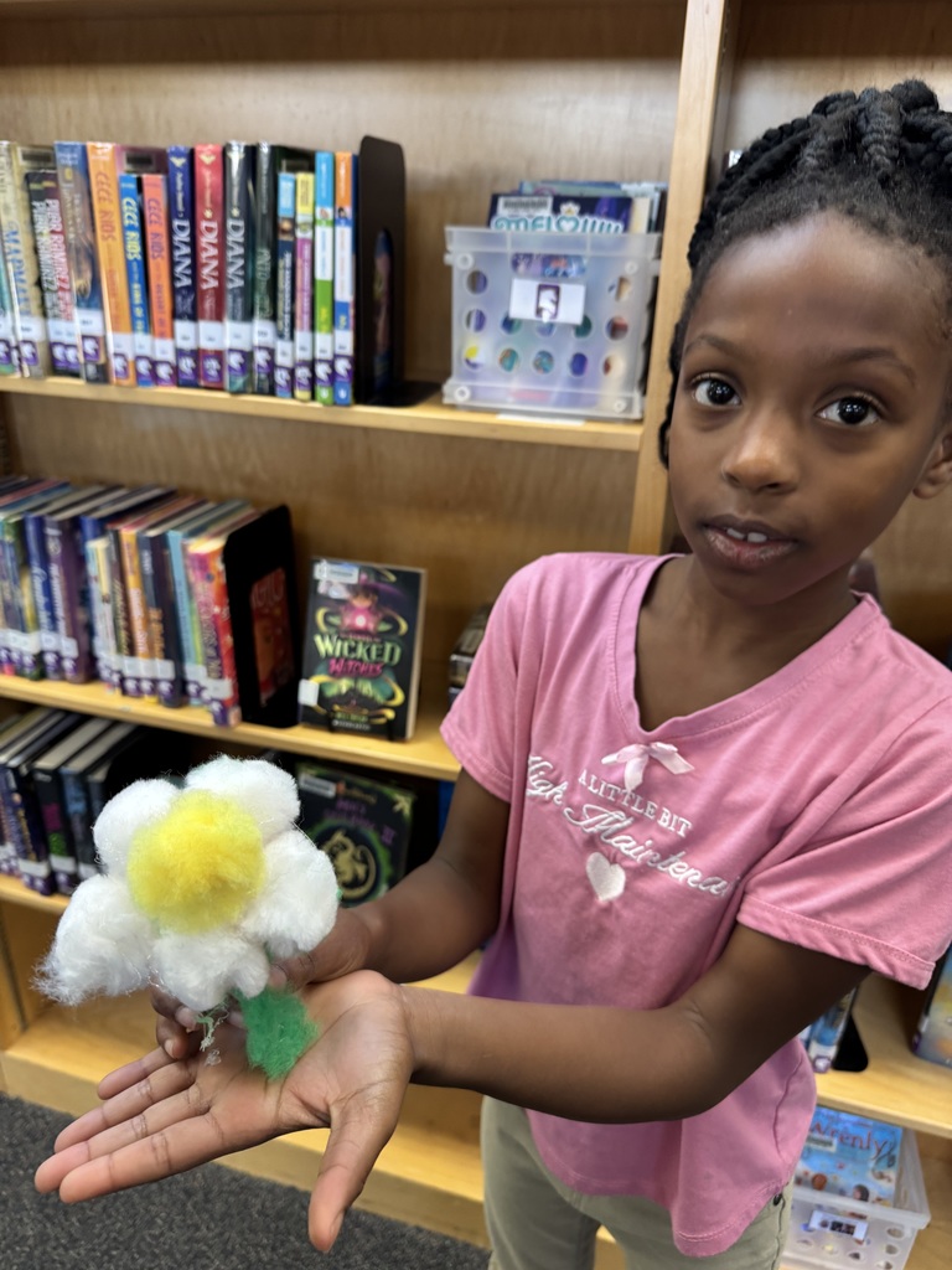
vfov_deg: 71.6
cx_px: 476
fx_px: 880
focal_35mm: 24
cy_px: 635
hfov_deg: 56.8
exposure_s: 1/60
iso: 250
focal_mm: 6.76
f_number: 1.78
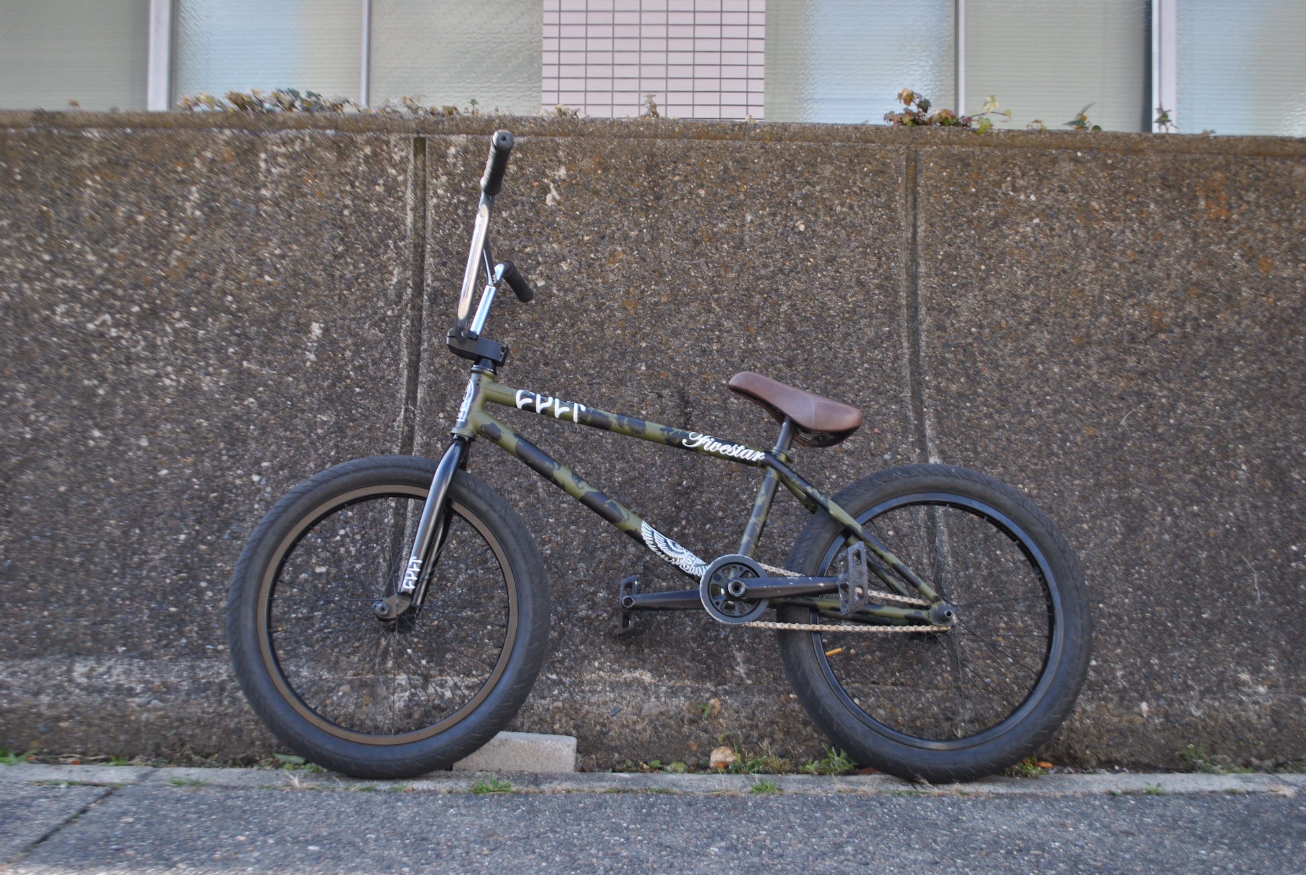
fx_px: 1308
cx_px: 653
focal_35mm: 36
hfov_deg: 53.1
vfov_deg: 37.0
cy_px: 438
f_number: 4
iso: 200
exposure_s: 1/250
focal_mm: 24
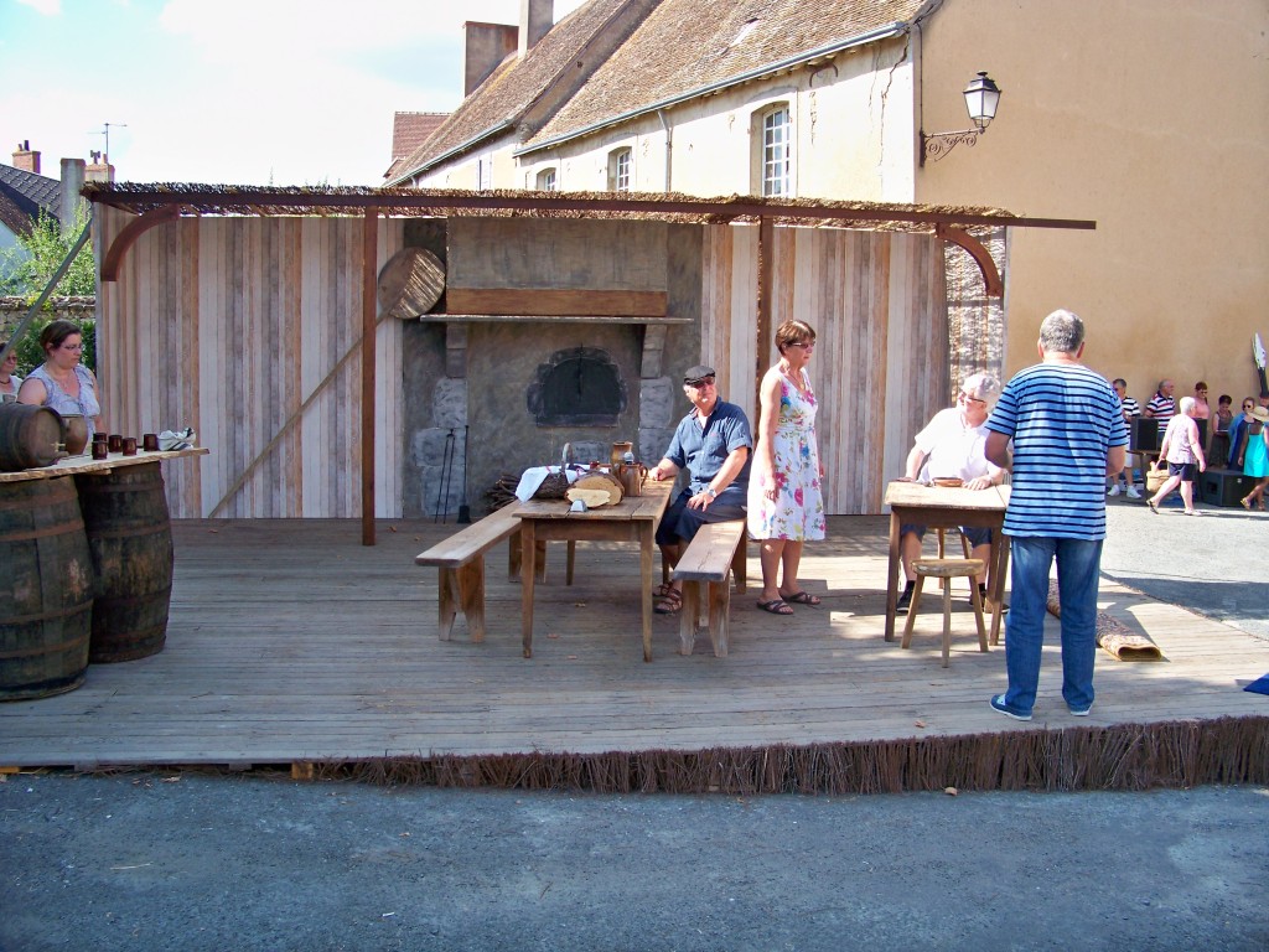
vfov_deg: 42.9
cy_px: 476
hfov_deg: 55.4
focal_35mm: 33
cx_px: 634
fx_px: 1210
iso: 80
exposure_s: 1/320
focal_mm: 5.85
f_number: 2.8
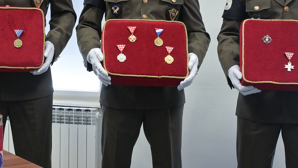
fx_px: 640
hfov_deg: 25.7
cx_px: 60
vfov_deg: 14.8
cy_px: 23
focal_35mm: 81
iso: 2500
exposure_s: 1/125
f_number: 5
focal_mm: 40
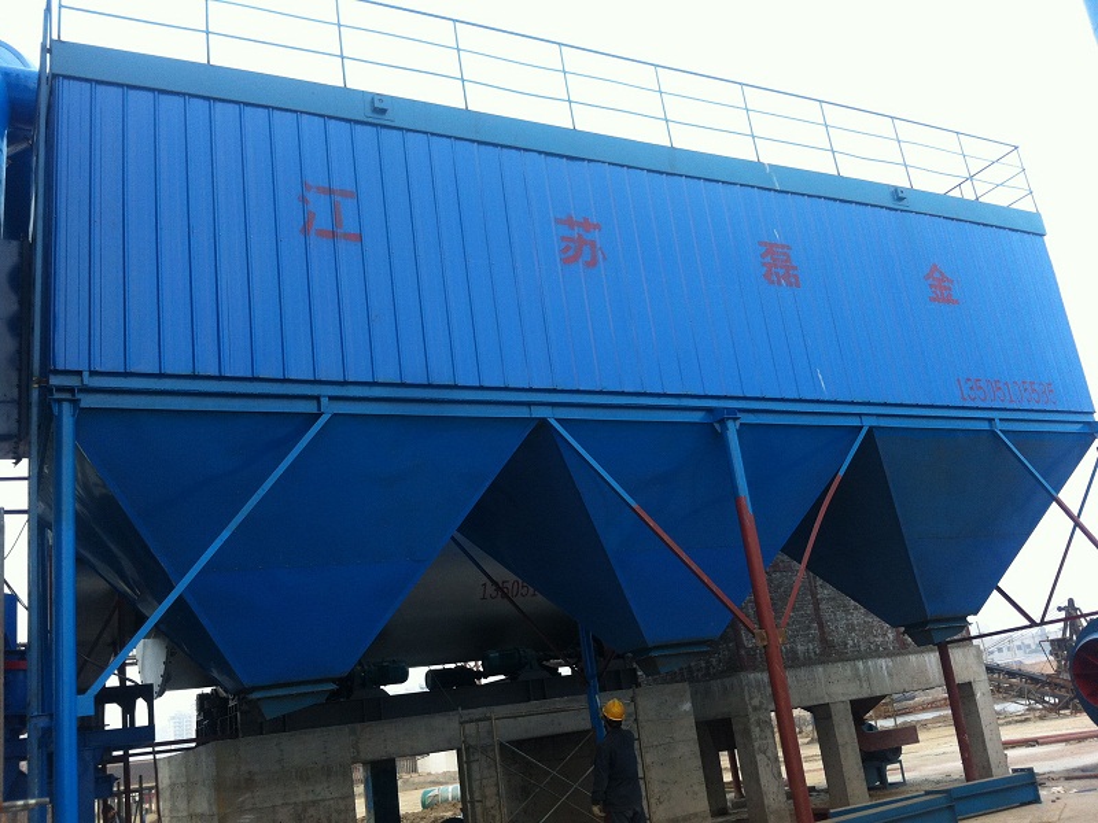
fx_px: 1110
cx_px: 549
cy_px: 412
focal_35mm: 35
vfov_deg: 40.7
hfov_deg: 52.6
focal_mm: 3.85
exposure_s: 1/50
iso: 80
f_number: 2.8
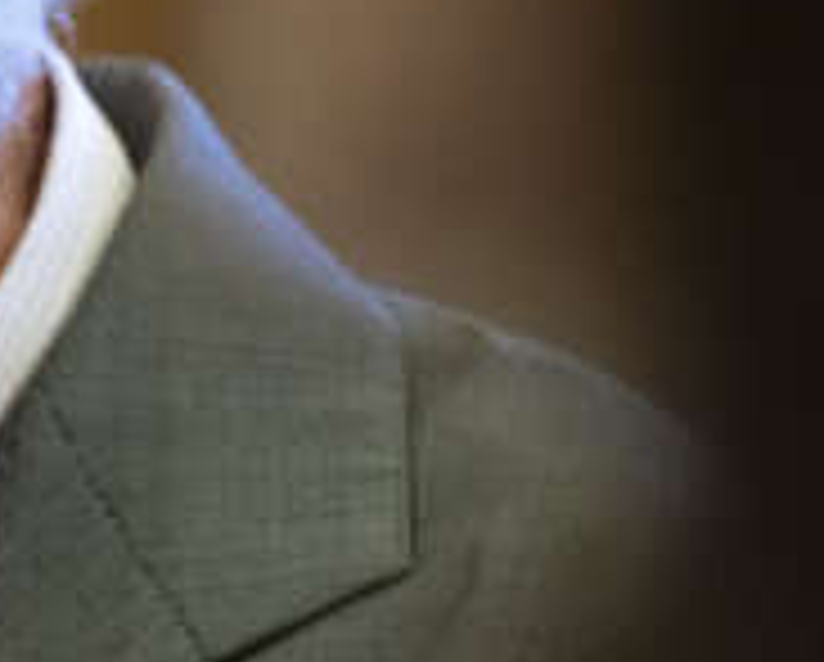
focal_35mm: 705
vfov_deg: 2.2
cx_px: -671
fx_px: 17221
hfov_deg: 2.7
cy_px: 428
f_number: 2.8
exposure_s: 1/125
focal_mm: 153
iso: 6400
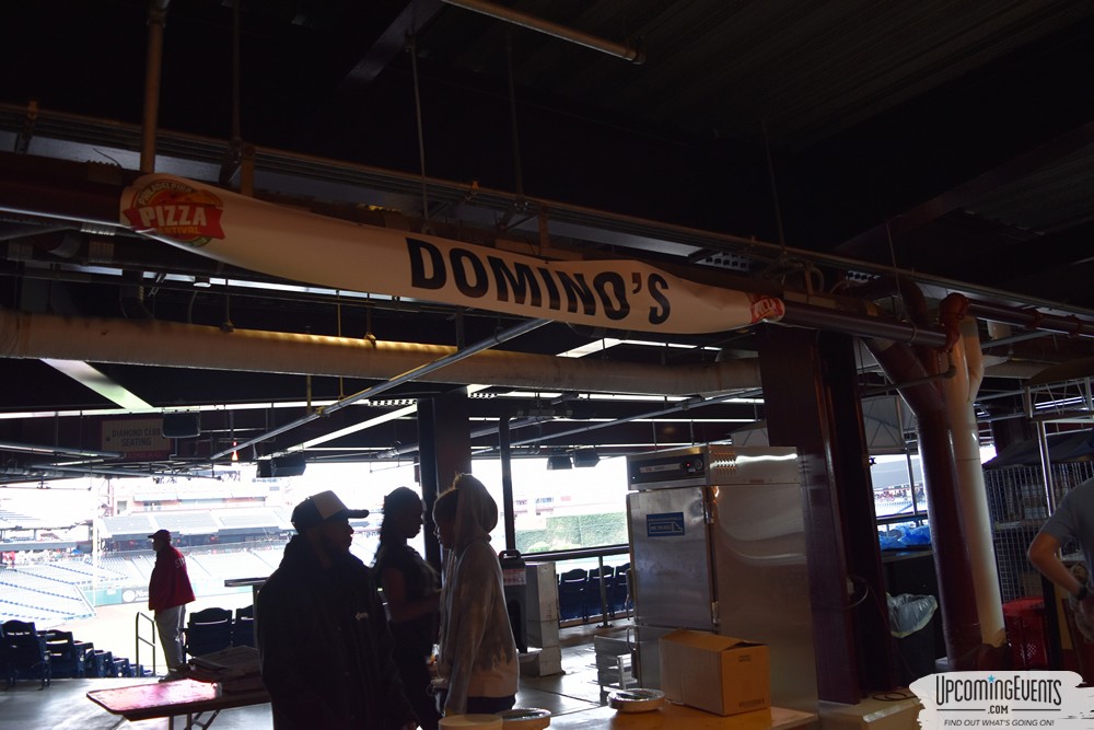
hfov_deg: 67.4
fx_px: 821
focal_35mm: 27
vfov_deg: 47.9
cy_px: 365
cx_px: 547
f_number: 4
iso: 560
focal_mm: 18
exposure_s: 1/60
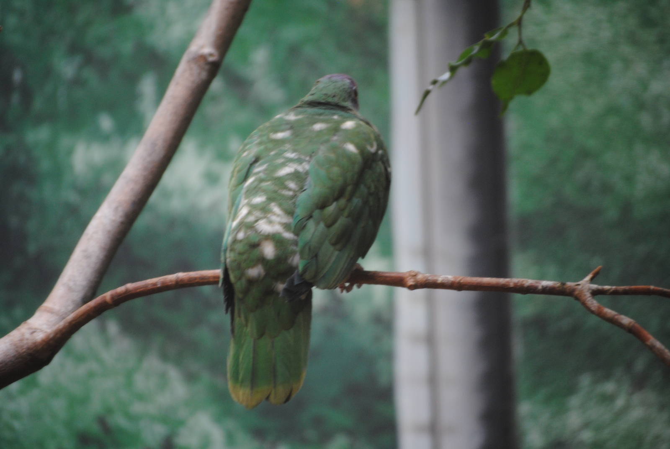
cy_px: 224
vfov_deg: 6.3
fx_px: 4053
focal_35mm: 218
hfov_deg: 9.5
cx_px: 335
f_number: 5
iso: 400
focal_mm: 145
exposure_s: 1/50
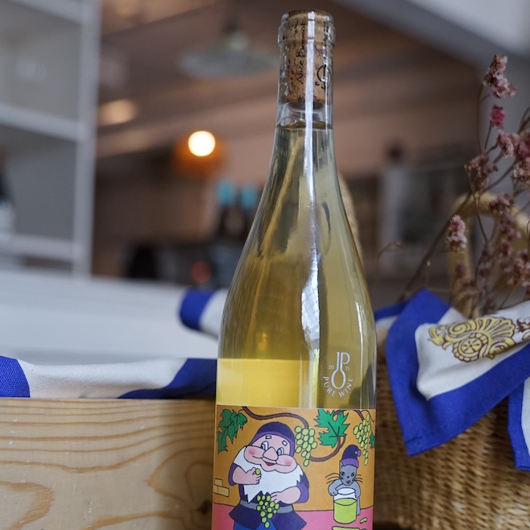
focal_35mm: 62
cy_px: 332
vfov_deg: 27.6
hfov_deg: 27.7
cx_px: 264
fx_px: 1074
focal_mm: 32
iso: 800
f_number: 2.8
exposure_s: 1/125
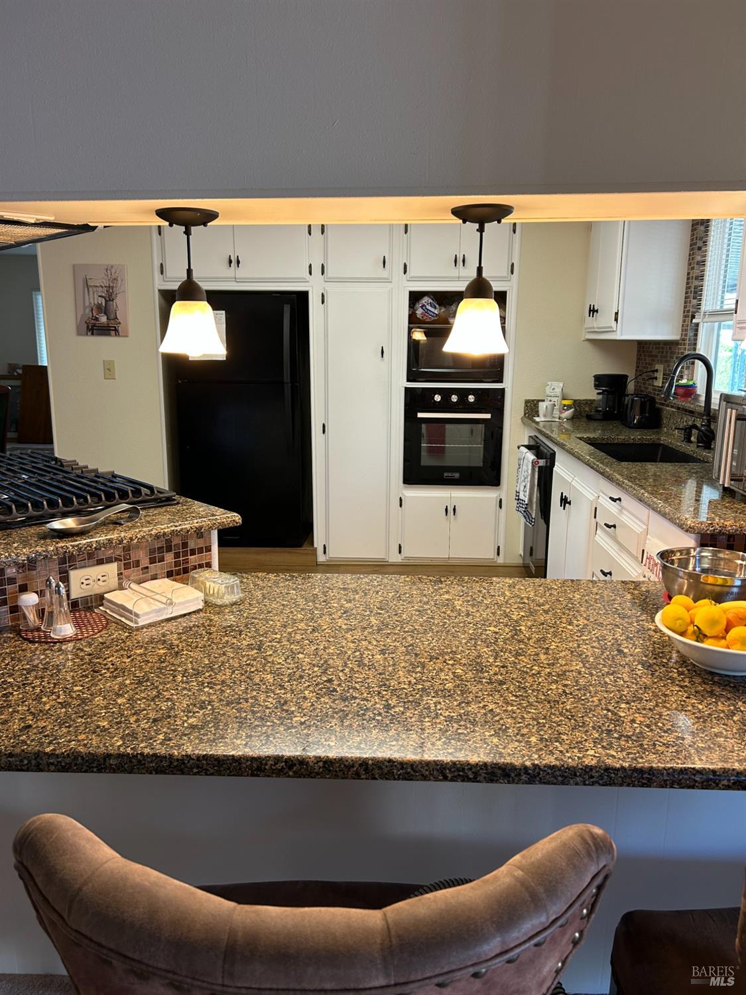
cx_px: 373
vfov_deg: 67.3
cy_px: 498
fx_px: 747
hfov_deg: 53.1
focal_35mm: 26
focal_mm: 5.7
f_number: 1.5
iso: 80
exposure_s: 1/60
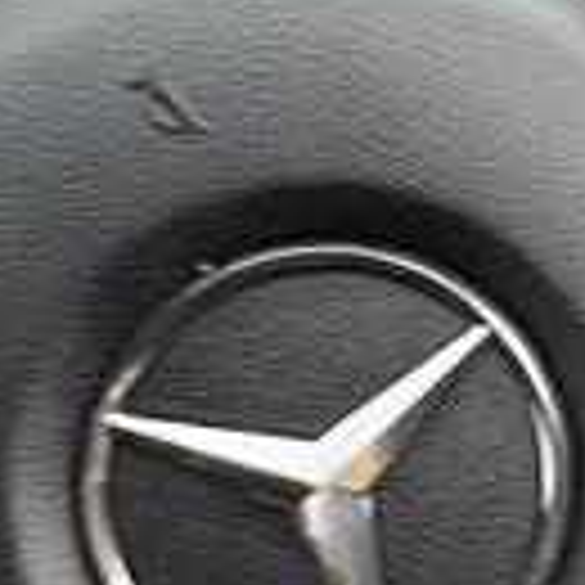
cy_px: 302
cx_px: 783
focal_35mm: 85
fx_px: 1625
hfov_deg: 18.8
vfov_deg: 20.4
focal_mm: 2.22
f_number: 2.2
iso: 200
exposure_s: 1/91
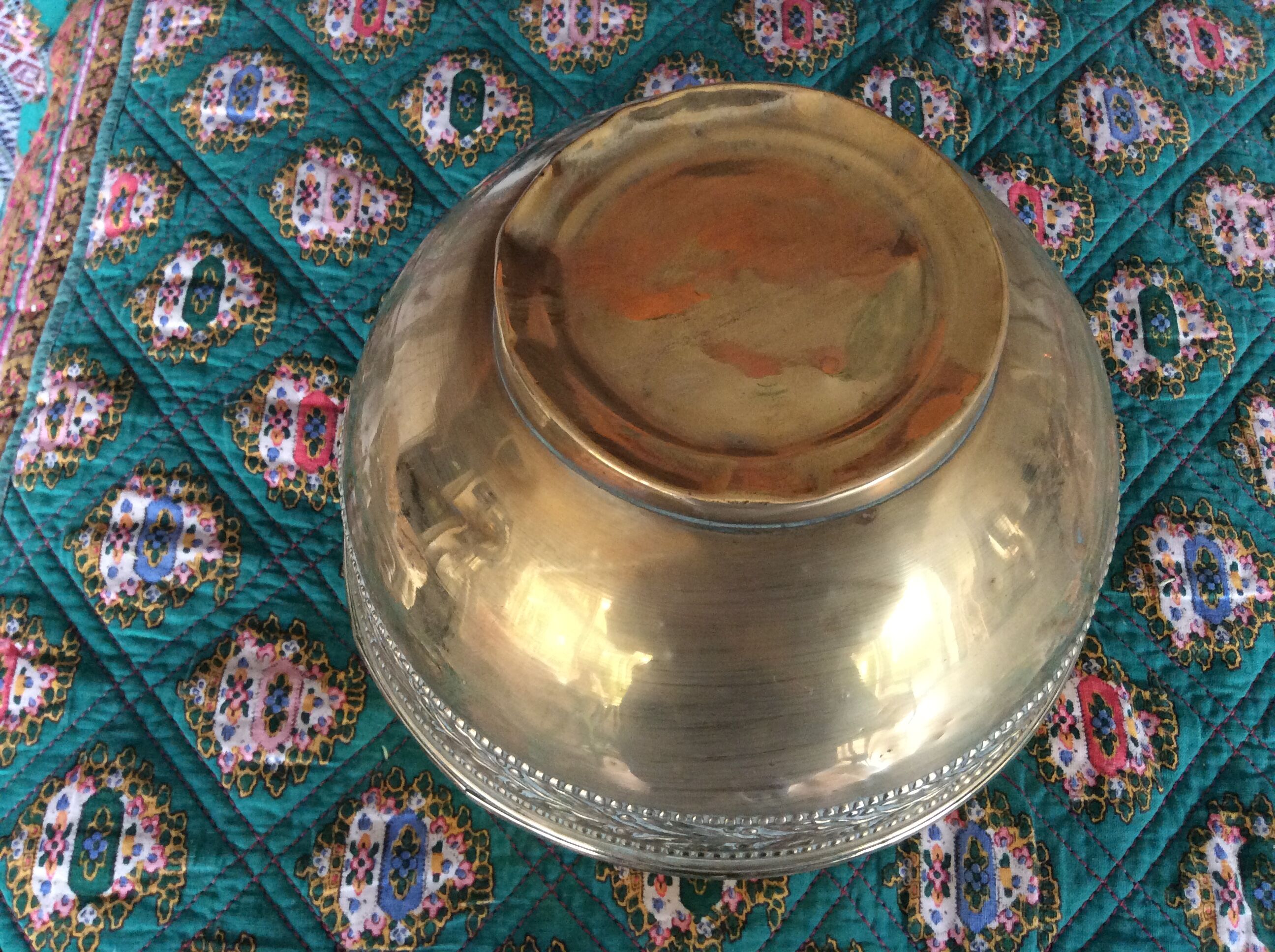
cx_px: 638
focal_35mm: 32
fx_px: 1177
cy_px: 476
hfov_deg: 56.9
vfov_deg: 44.1
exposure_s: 1/25
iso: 160
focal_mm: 3.3
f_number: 2.4
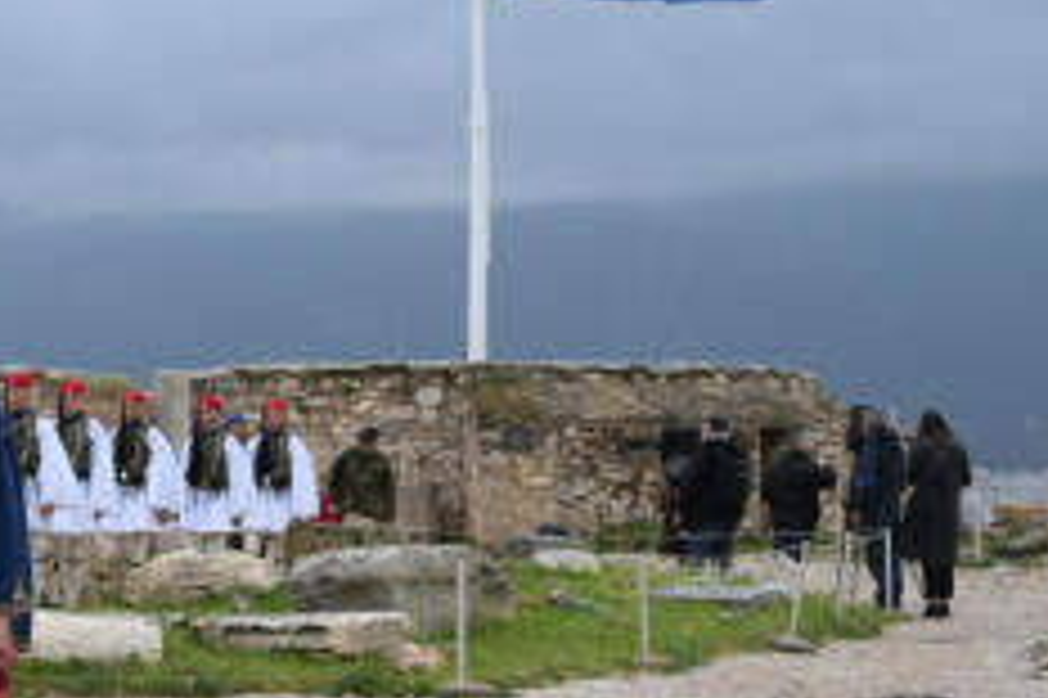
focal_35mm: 122
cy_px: 396
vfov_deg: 11.2
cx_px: -189
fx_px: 3549
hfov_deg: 16.2
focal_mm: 43
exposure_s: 1/250
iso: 500
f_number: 5.6
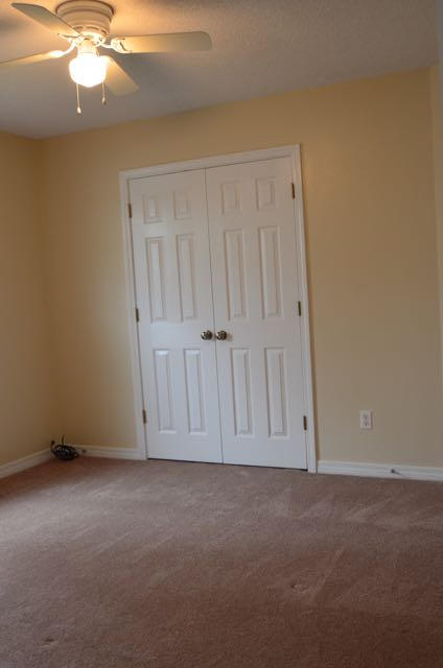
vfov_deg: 53.2
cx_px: 222
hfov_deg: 36.7
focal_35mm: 36
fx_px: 667
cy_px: 334
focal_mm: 24
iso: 800
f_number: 6.3
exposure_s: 1/15
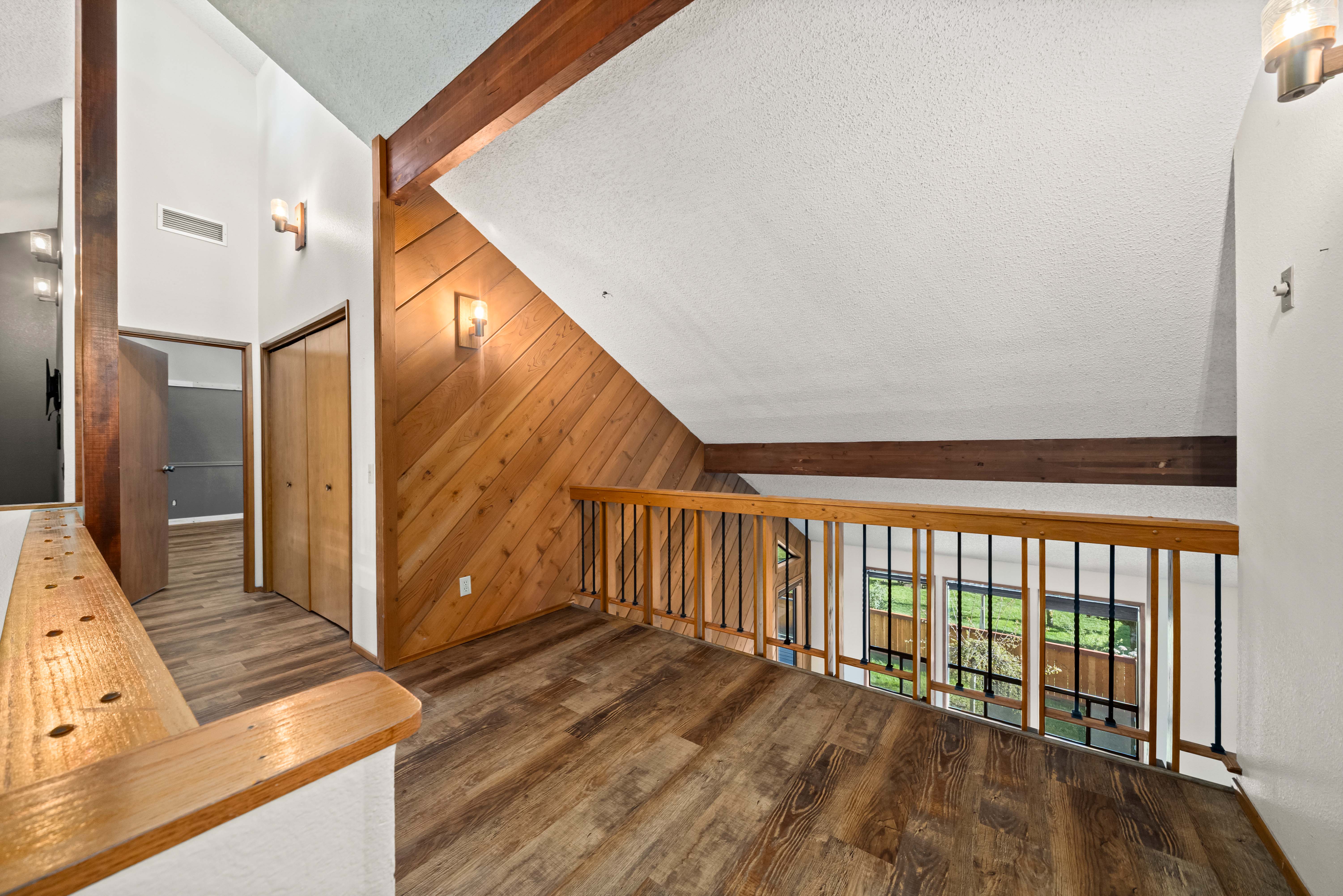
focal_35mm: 12
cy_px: 448
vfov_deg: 90.0
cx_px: 672
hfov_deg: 112.6
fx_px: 448
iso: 1000
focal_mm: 12
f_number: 7.1
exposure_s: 1/2.5
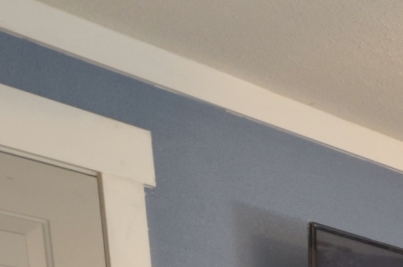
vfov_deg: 13.6
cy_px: 631
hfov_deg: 18.5
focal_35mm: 74
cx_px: 794
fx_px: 827
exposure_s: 1/3
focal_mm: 10
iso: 200
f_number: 8
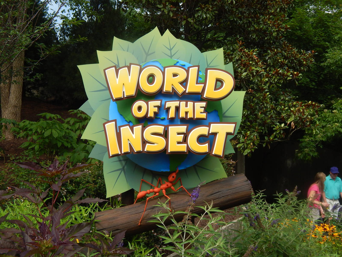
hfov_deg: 38.9
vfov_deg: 29.7
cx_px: 171
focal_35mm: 49
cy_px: 128
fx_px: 484
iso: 125
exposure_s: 1/800
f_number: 3.7
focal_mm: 8.6
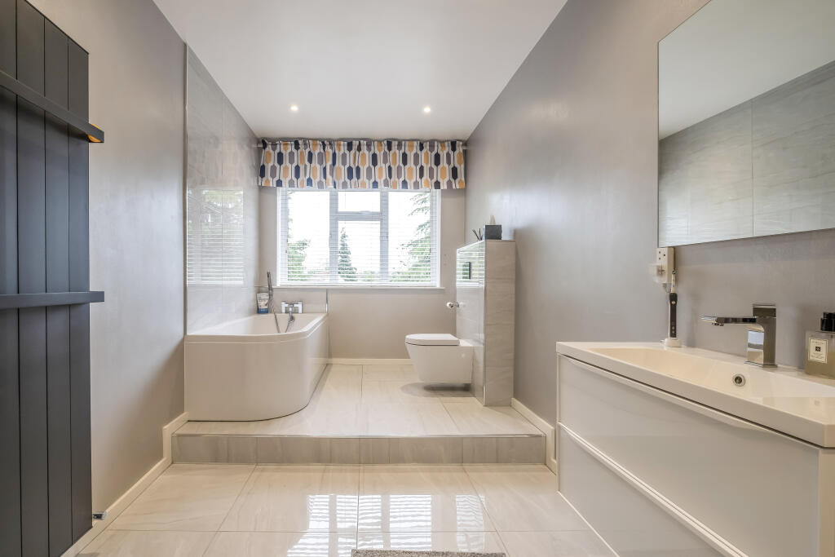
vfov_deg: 77.3
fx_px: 348
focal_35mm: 15
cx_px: 418
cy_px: 278
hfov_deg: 100.4
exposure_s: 1/15
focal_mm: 10
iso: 250
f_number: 7.1
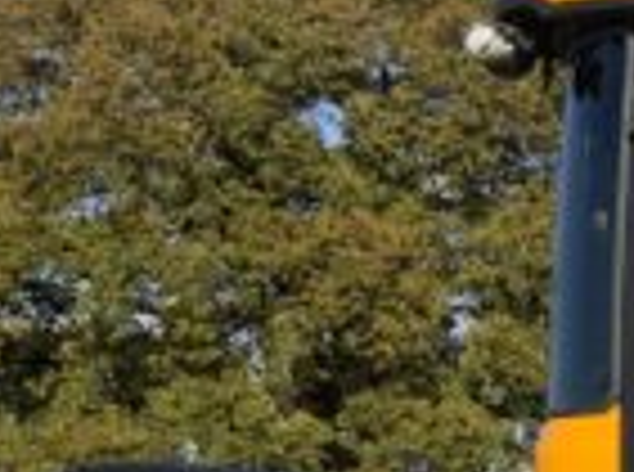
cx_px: 1183
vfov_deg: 11.0
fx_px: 2411
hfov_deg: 13.3
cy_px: 589
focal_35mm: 132
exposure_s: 1/1786
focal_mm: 3
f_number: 1.8
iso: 16
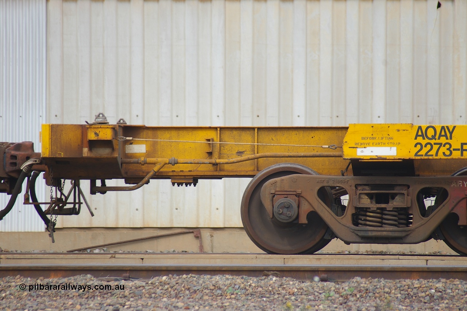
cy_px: 156
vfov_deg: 3.0
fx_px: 5832
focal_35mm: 450
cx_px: 234
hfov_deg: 4.6
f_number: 5.6
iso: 200
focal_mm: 300
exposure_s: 1/250
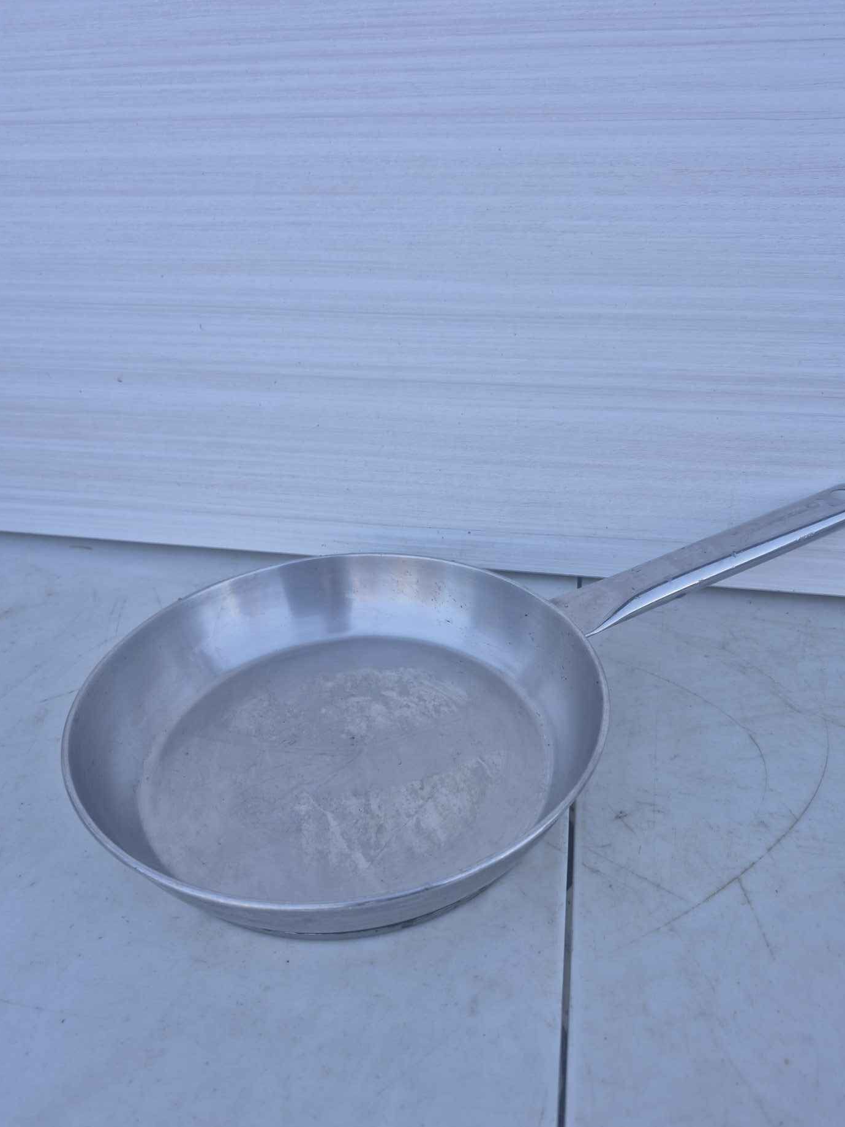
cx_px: 417
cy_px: 578
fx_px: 781
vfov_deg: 71.6
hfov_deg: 56.8
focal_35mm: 24
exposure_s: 1/181
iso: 25
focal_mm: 5.4
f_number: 1.8
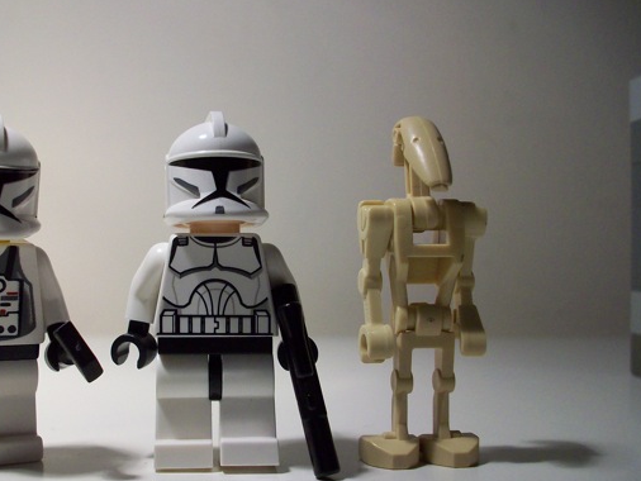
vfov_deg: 33.6
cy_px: 248
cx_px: 252
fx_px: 797
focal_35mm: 43
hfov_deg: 43.6
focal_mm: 5.7
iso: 149
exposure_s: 1/60
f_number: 2.8
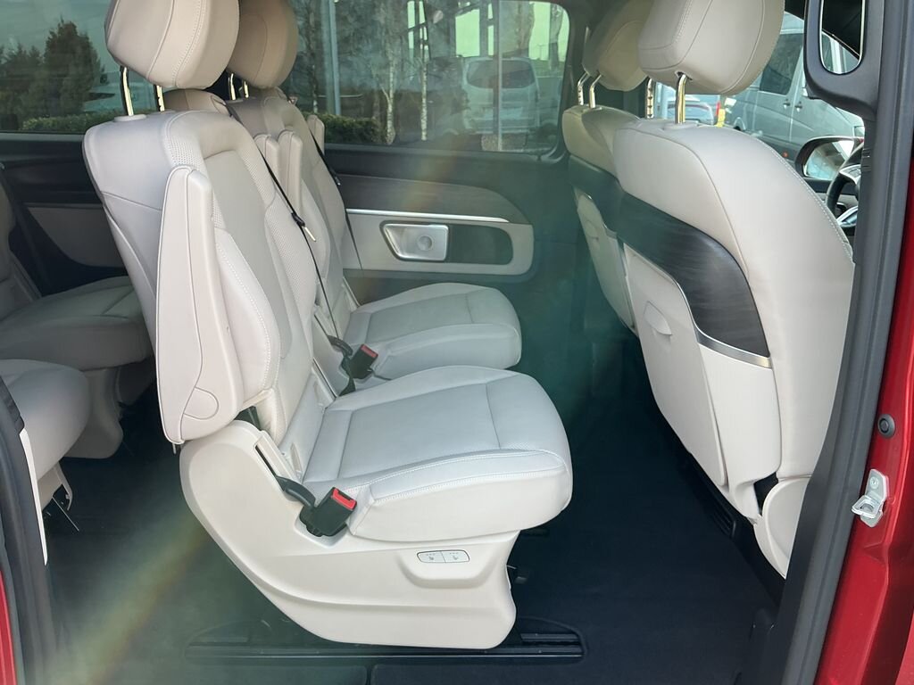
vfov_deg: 48.2
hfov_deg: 61.7
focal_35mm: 29
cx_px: 457
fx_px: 766
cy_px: 342
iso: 32
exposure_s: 1/120
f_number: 1.8
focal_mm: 3
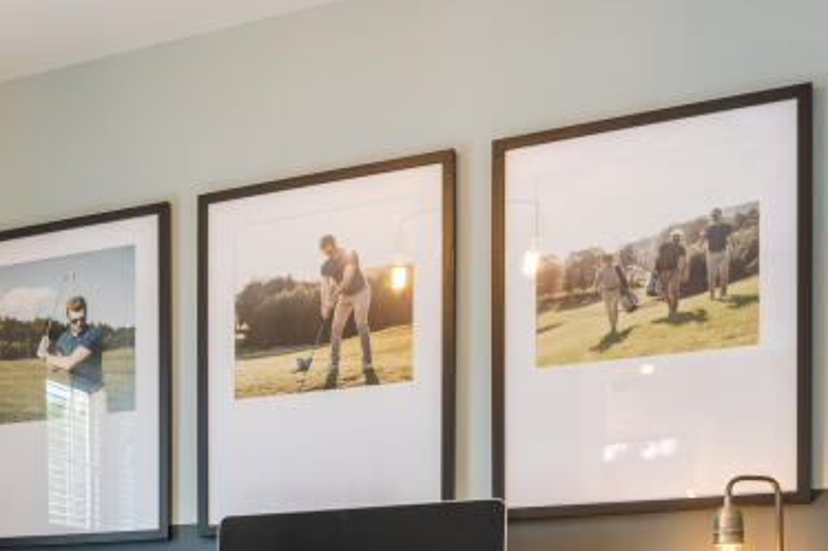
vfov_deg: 20.1
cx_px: -75
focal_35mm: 63
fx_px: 1448
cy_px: 669
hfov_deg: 29.0
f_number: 8
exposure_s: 1/10
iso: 64
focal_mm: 23
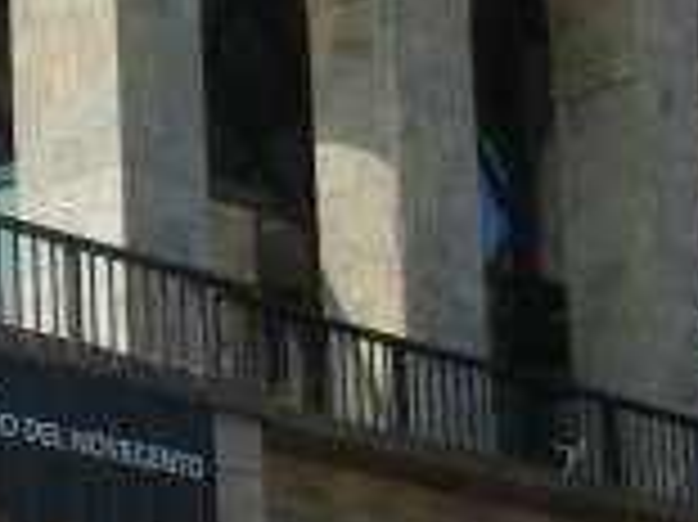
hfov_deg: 9.8
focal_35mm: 198
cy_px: 414
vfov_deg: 7.5
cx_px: -243
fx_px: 3989
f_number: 7
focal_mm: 5.4
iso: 160
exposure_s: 1/620
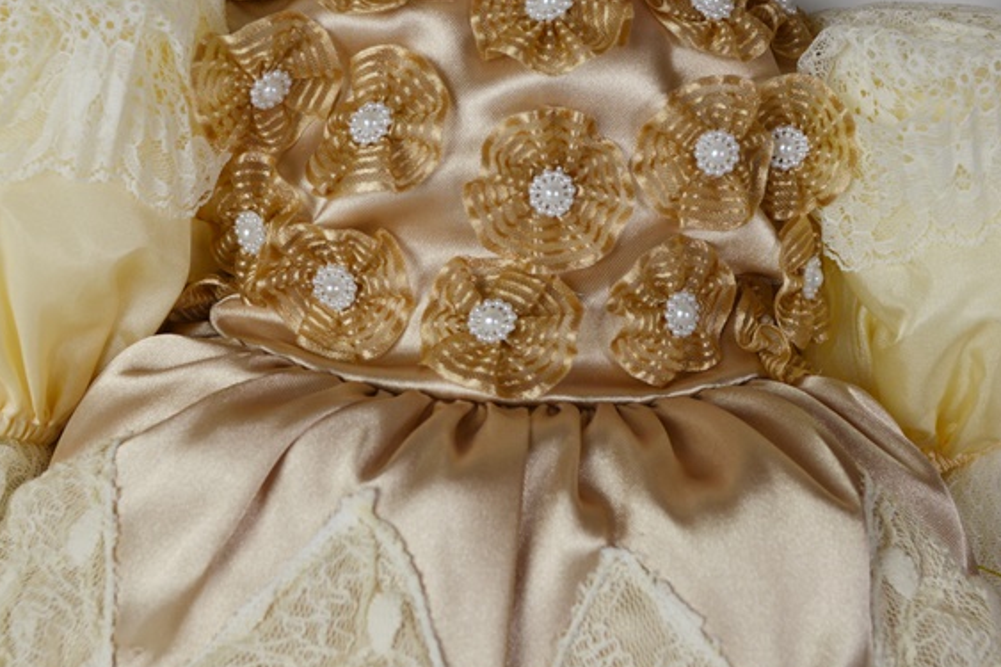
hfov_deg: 41.1
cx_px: 448
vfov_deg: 28.0
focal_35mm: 48
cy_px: 285
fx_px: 1334
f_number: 5.6
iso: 280
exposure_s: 1/125
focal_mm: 20
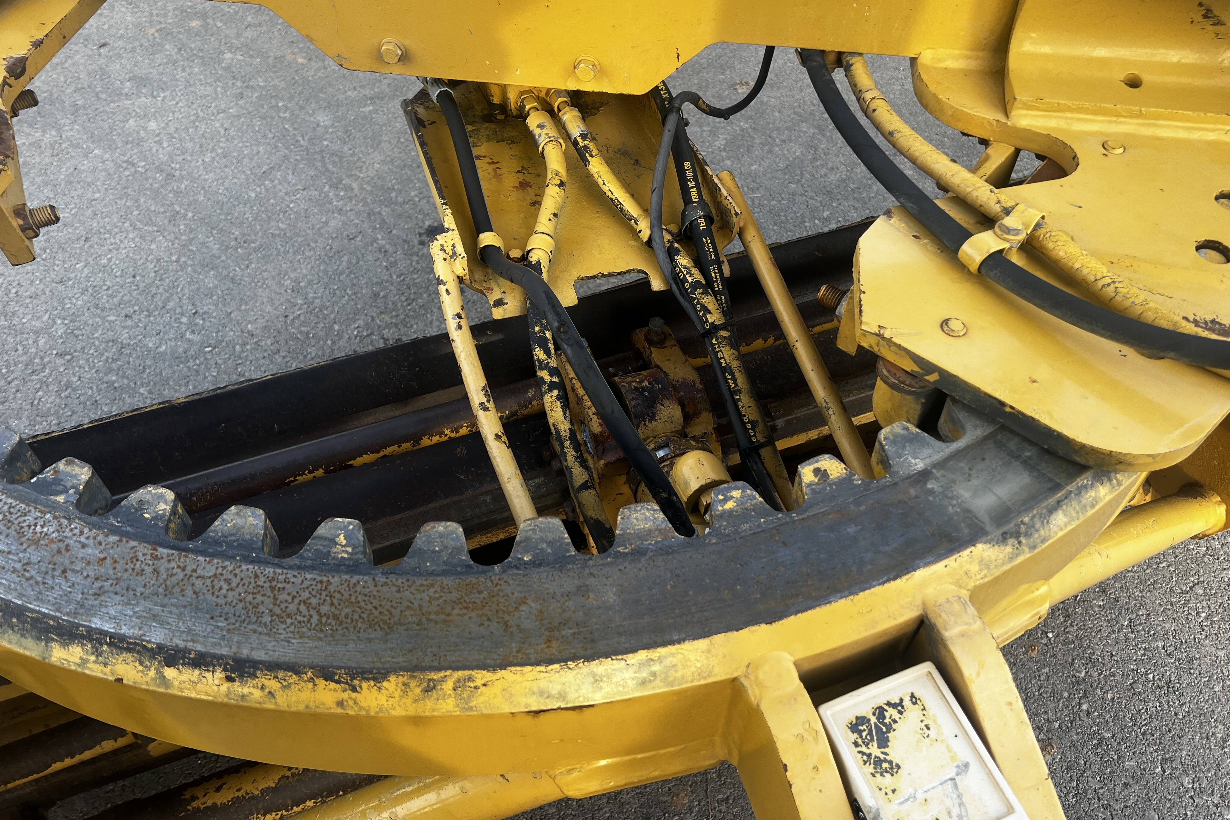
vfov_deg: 46.3
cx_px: 616
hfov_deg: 65.5
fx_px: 957
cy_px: 355
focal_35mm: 28
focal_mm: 5.7
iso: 32
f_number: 1.5
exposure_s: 1/143
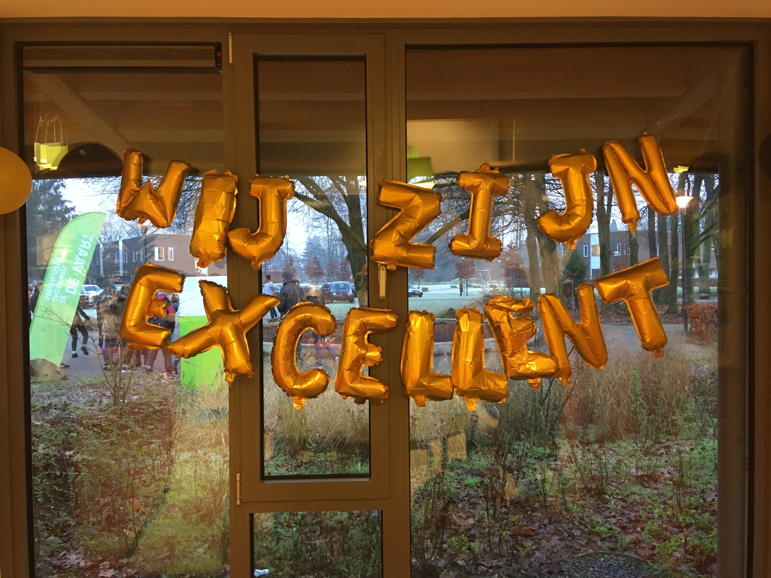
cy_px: 289
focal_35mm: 29
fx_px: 646
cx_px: 386
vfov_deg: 48.2
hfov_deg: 61.7
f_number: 2.2
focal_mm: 4.15
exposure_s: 1/33
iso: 200
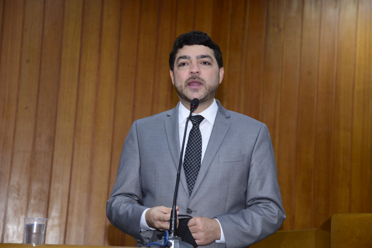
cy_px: 124
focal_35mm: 100
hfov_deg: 20.4
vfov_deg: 13.7
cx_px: 186
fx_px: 1034
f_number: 5.6
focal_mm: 100
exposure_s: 1/80
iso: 2500
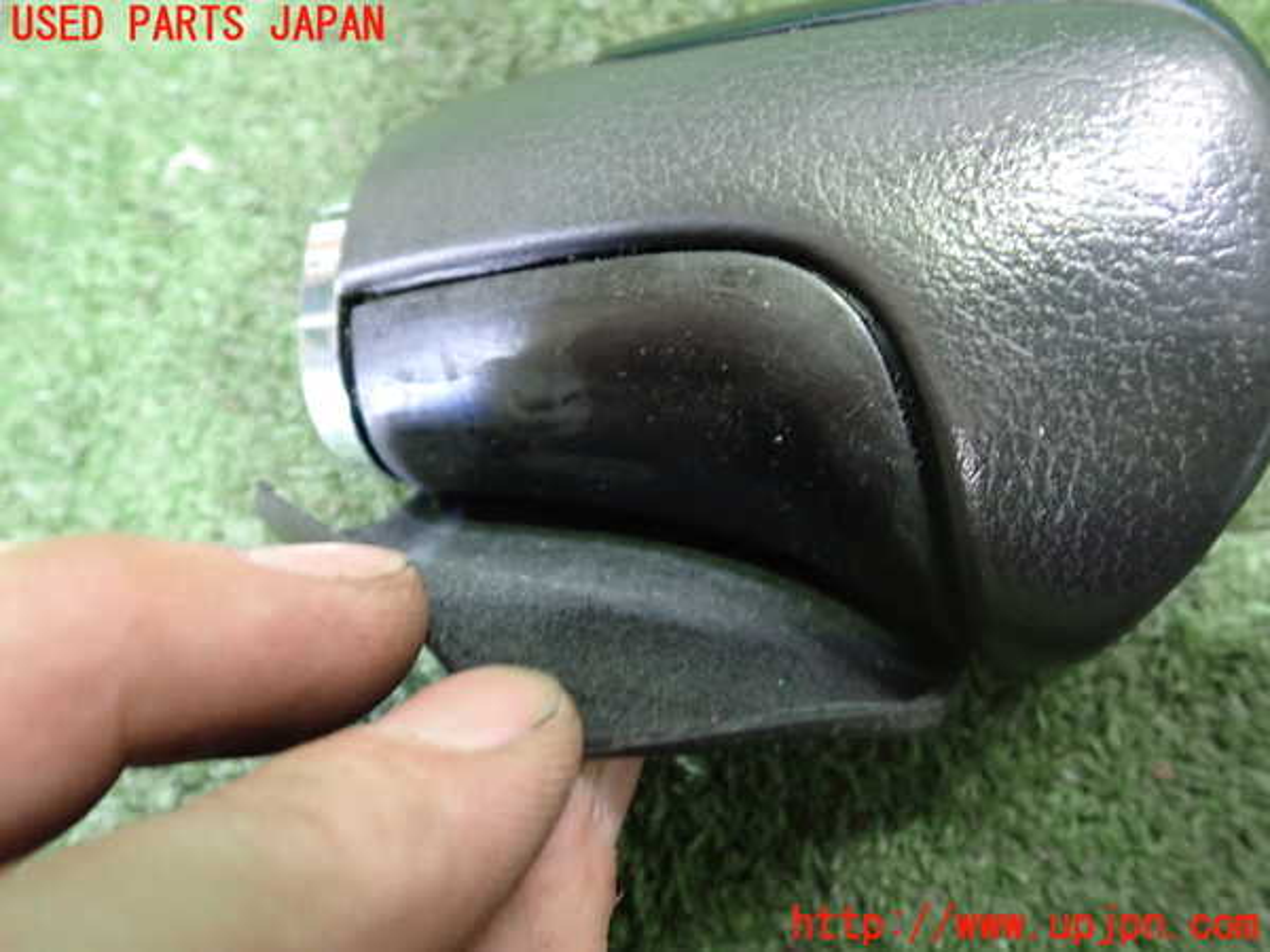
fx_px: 1101
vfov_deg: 46.8
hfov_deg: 60.0
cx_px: 635
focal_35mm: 30
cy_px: 476
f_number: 2.3
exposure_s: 1/20
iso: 800
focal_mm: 5.4
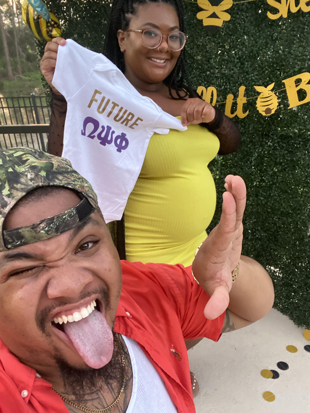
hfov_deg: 46.8
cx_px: 155
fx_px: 358
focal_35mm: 30
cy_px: 206
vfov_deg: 60.0
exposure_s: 1/33
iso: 400
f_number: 2.2
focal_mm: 2.71
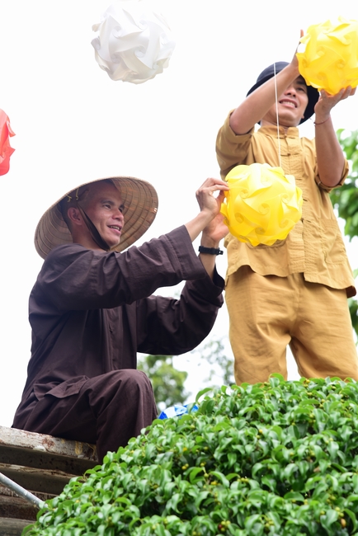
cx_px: 179
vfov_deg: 17.1
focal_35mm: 120
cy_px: 268
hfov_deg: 11.4
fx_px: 1788
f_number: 6.3
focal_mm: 120
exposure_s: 1/100
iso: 100
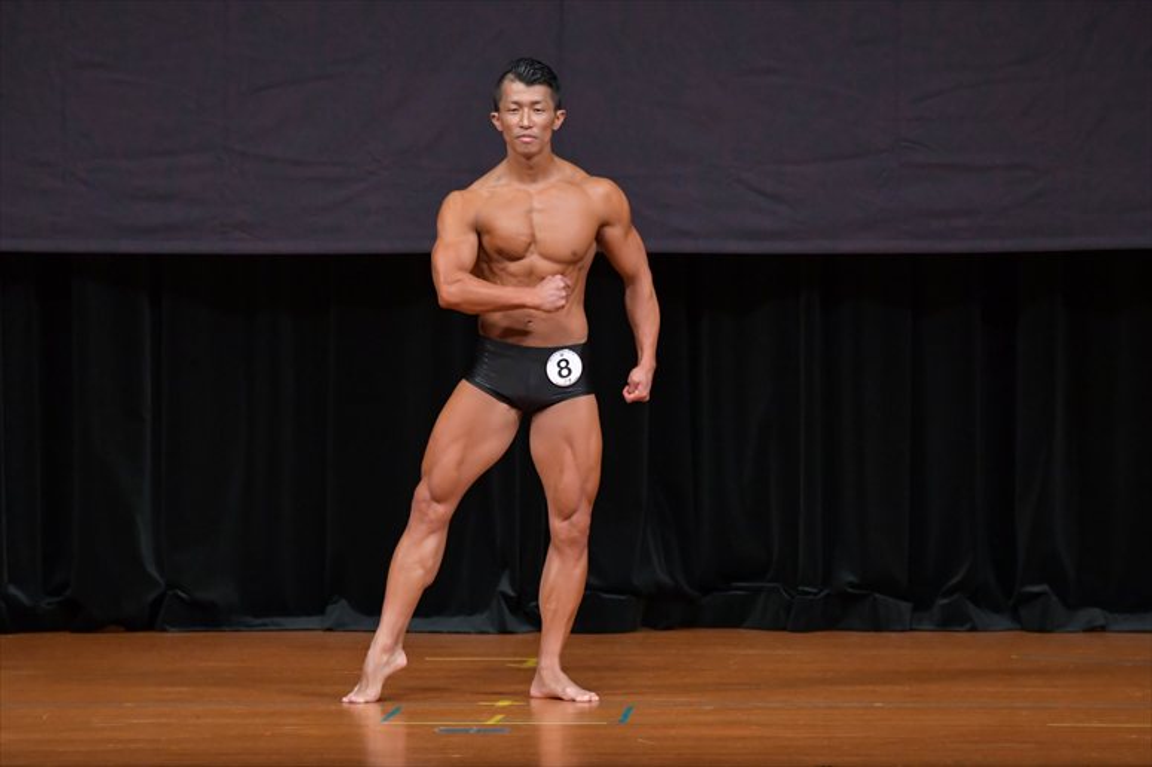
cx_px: 576
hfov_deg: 7.2
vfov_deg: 4.8
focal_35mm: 285
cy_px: 384
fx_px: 9116
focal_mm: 190
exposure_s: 1/400
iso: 4000
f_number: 5.6
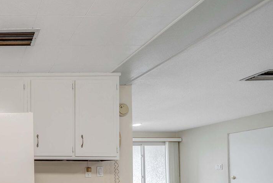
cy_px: 168
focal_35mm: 26
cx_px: -14
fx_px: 197
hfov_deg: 51.5
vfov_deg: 44.6
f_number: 5.6
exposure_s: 1/8
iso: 100
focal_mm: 12
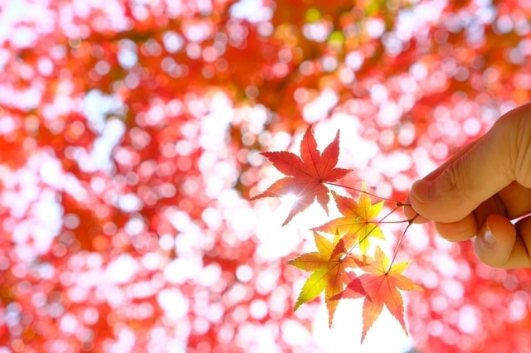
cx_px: 266
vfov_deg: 16.4
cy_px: 176
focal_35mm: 83
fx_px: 1224
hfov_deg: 24.5
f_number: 5.6
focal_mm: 55
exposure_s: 1/420
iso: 400
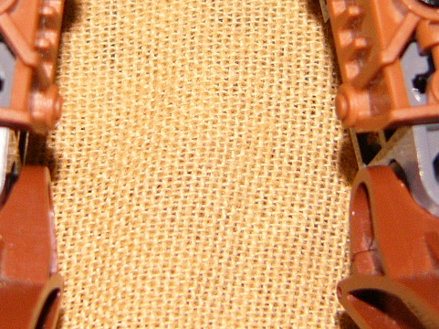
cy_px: 54
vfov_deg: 6.1
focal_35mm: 245
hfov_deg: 8.1
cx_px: 170
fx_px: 3105
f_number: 2.8
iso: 100
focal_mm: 15.3
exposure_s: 1/100
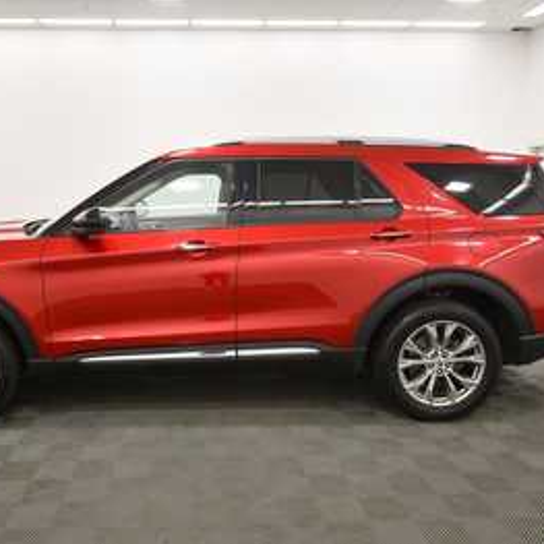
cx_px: 221
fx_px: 551
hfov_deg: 52.2
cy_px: 274
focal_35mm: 31
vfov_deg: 52.5
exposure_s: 1/125
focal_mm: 16
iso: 900
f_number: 5.3
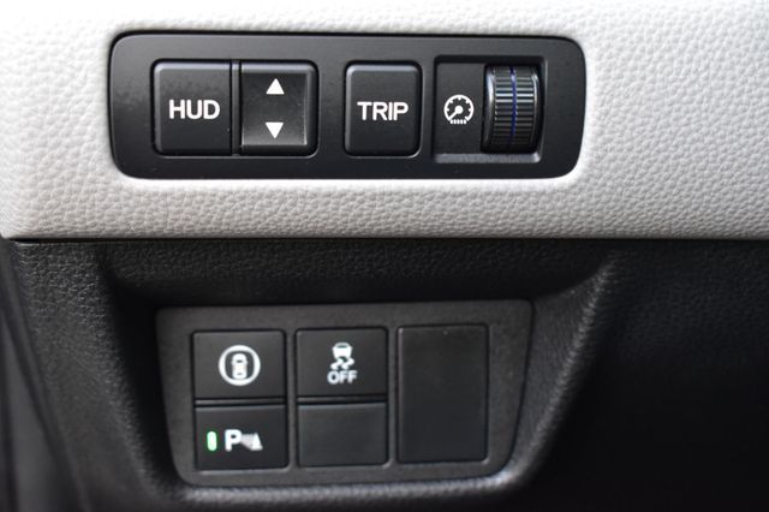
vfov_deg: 22.6
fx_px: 1281
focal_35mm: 60
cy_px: 256
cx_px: 384
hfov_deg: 33.4
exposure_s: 1/15
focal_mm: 40
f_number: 6.3
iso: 1250
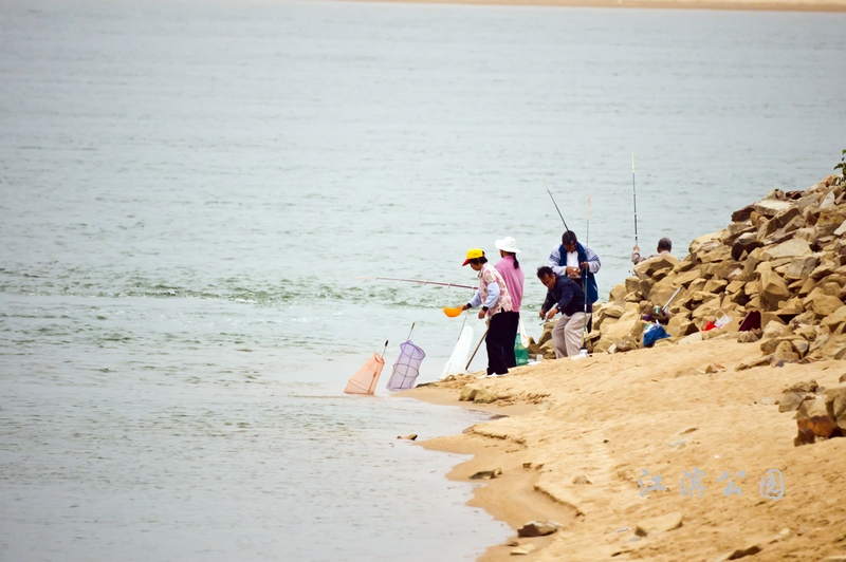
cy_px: 281
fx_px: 17610
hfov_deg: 2.8
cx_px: 423
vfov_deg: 1.8
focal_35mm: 750
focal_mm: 500
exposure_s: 1/500
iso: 320
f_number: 8
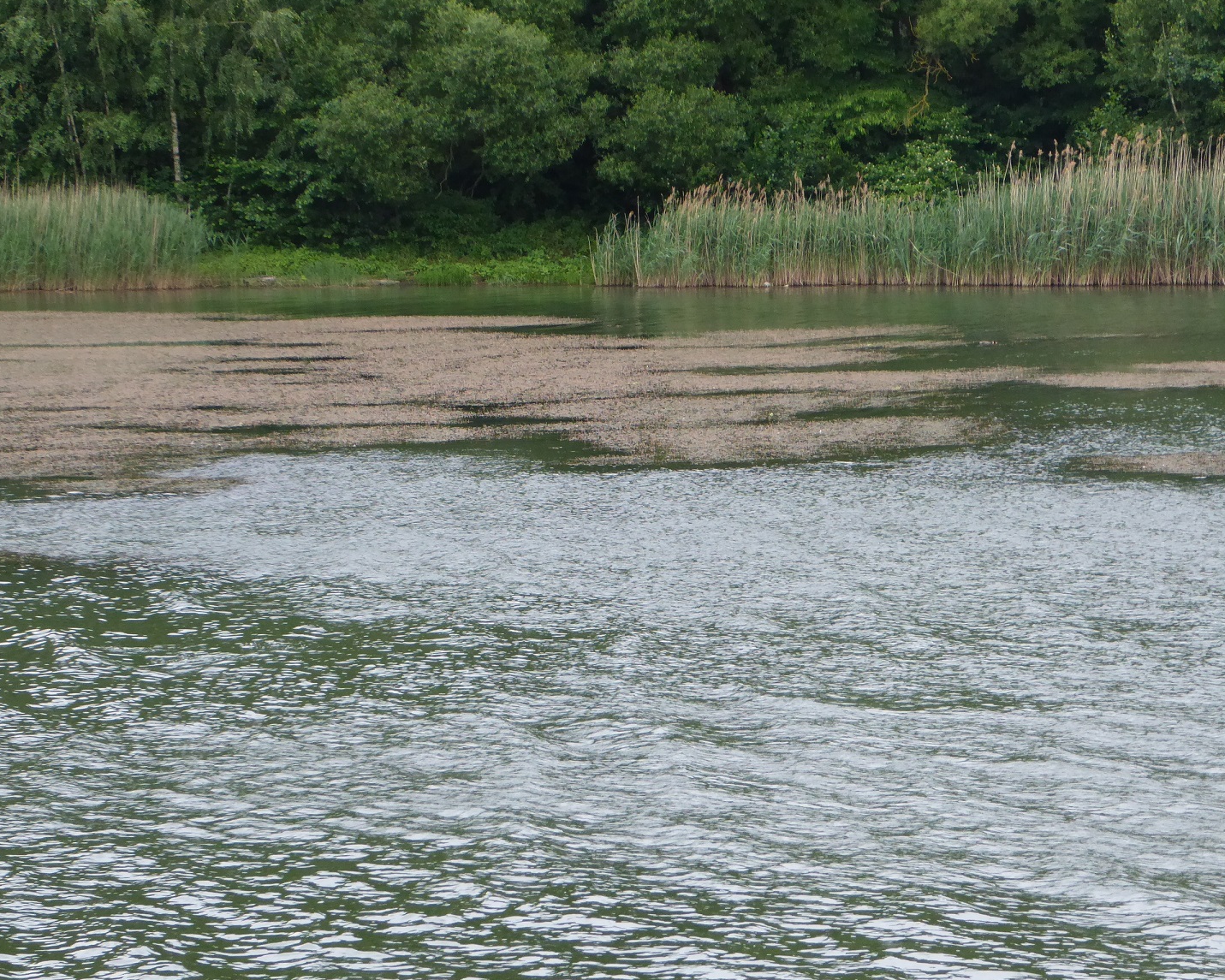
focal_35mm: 176
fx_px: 6381
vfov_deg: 8.8
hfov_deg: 11.0
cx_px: 568
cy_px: 488
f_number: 5.4
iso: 400
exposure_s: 1/320
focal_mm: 27.1
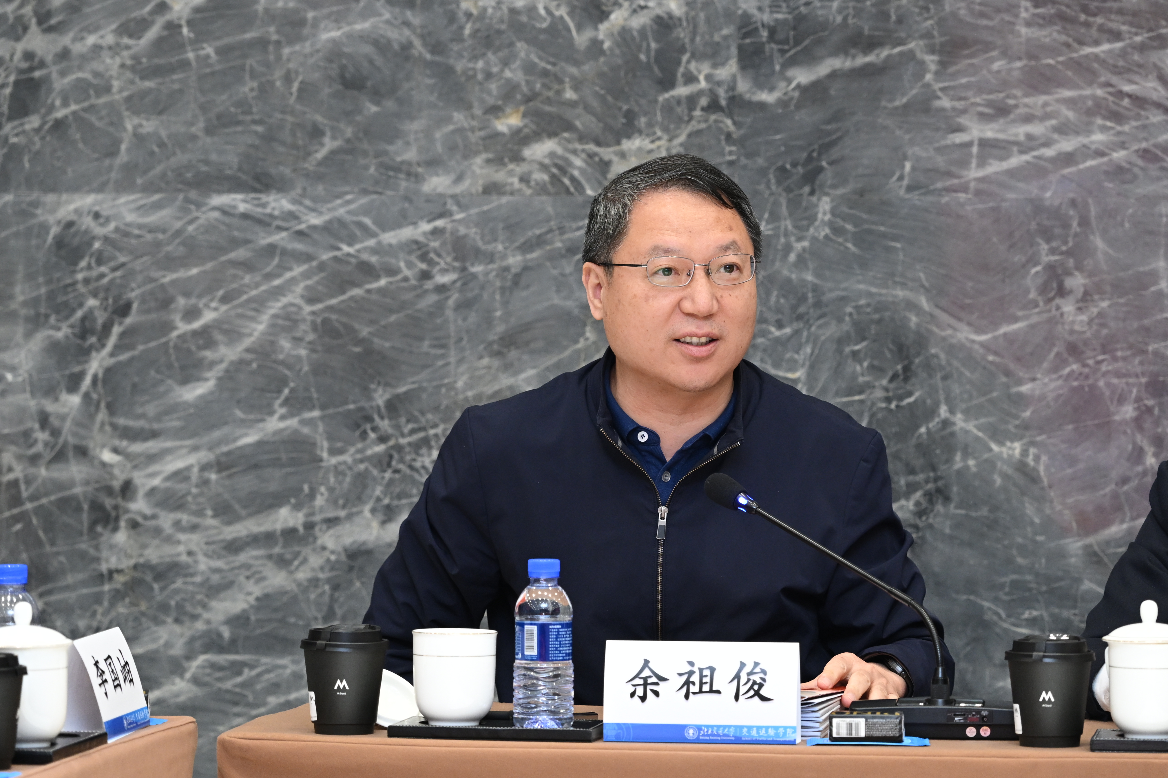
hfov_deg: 11.4
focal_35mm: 180
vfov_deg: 7.6
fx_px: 5840
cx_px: 584
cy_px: 389
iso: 1250
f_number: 4
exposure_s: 1/160
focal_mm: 120
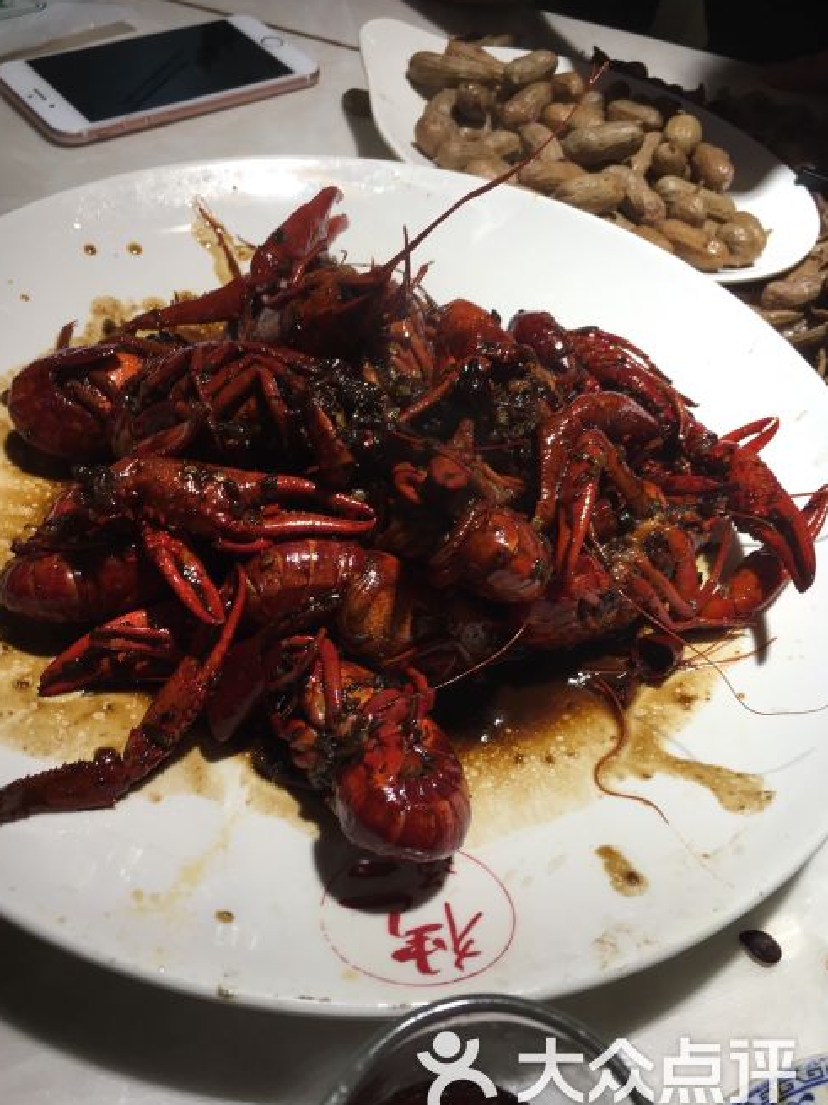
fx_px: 989
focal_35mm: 31
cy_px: 569
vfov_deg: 58.4
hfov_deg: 45.4
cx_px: 397
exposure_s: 1/100
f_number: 2.2
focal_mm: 4.15
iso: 25
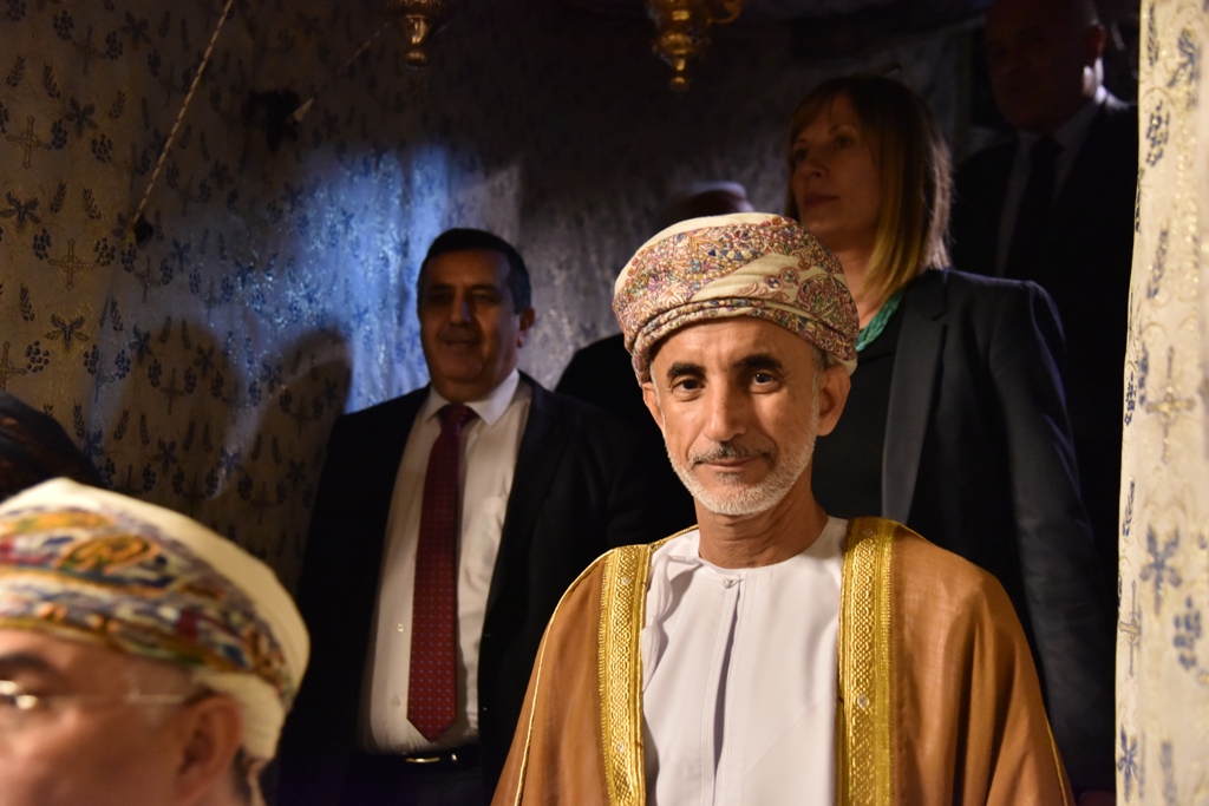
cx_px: 604
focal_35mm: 44
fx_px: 1478
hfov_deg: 44.5
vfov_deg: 30.5
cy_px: 403
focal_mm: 44
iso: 2500
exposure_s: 1/60
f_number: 4
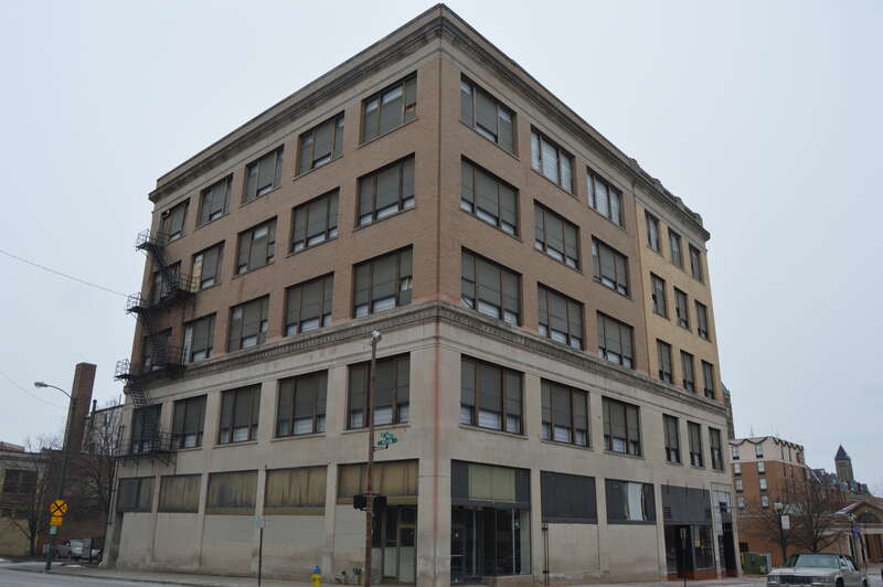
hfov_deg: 67.4
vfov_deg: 47.9
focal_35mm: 27
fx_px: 662
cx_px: 442
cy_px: 294
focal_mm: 18
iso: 100
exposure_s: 1/160
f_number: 6.3
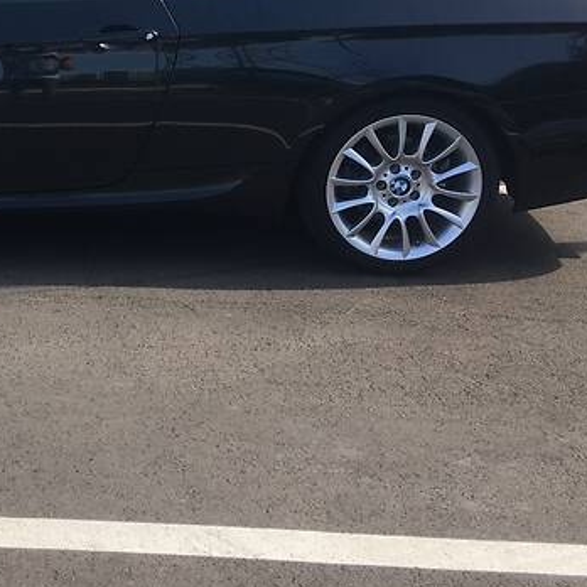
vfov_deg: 28.6
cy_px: 142
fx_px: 1132
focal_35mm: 59
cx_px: 2
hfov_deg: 27.4
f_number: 2.2
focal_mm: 4.2
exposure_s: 1/620
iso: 25
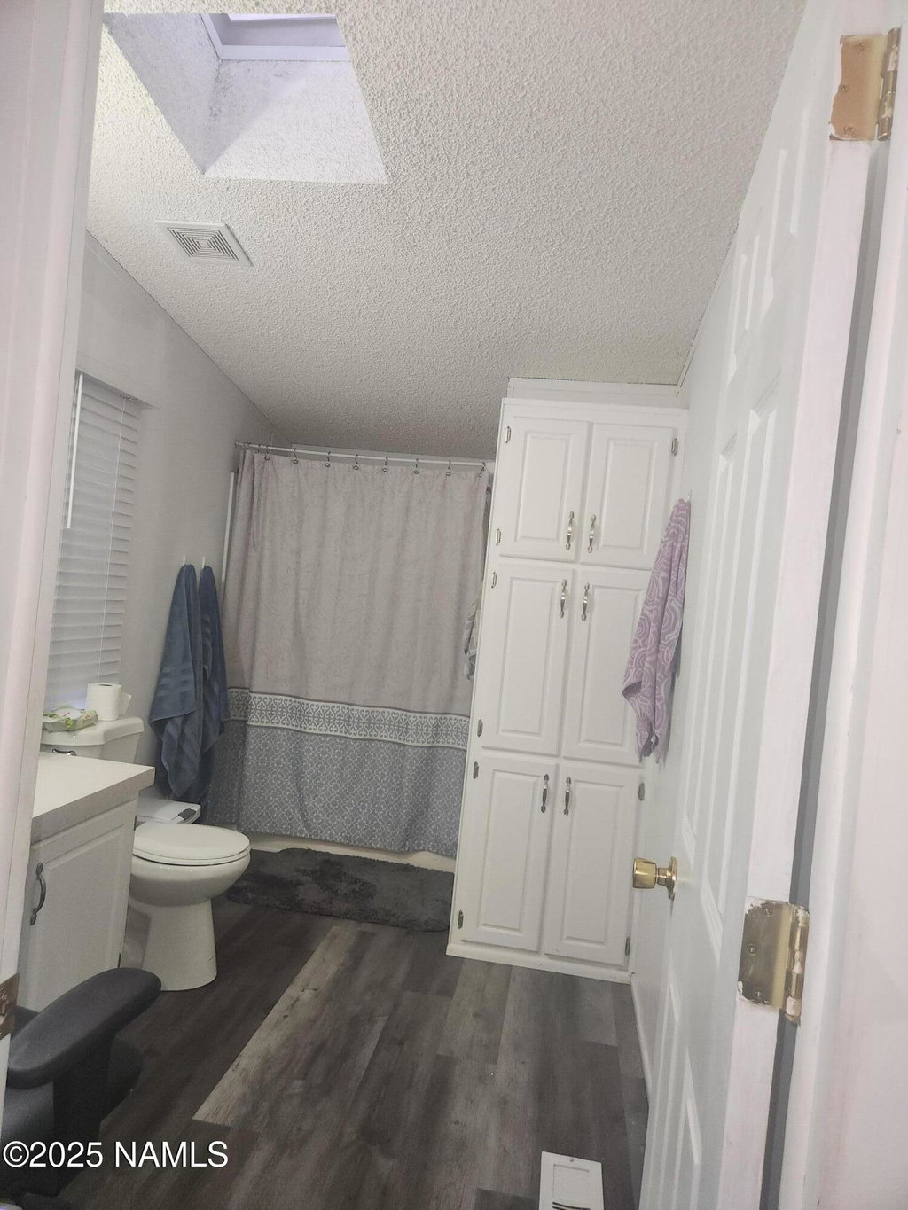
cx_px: 454
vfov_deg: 73.9
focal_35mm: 23
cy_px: 605
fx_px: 804
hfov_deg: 58.9
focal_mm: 5.4
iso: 100
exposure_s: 1/60
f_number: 1.8
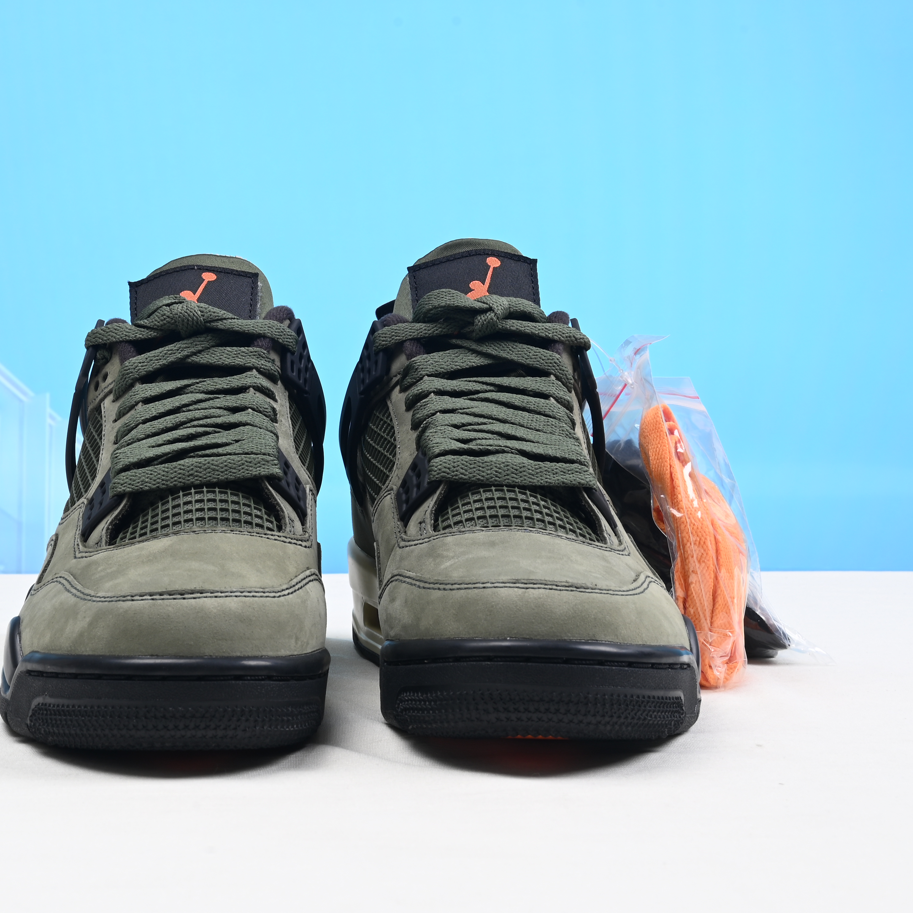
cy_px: 309
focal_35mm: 67
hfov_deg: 25.6
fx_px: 1999
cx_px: 329
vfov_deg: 25.6
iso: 100
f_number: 16
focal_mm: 39
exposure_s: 1/2
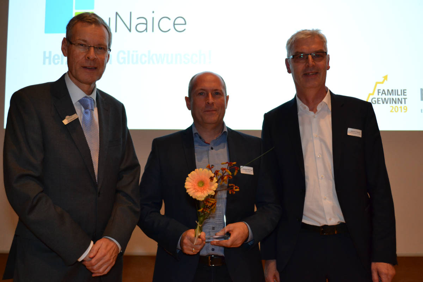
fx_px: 423
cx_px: 212
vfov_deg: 36.9
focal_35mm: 36
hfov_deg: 53.1
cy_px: 141
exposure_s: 1/60
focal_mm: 24
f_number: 4
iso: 1600
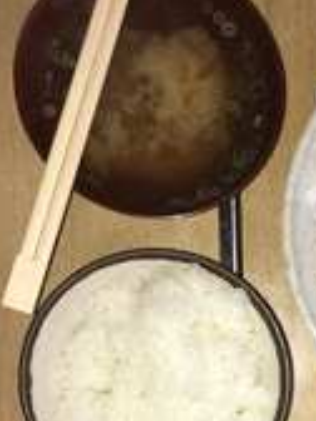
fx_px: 828
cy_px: 403
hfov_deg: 20.4
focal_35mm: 68
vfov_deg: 27.2
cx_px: 364
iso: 25
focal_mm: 4.15
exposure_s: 1/37
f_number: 2.2
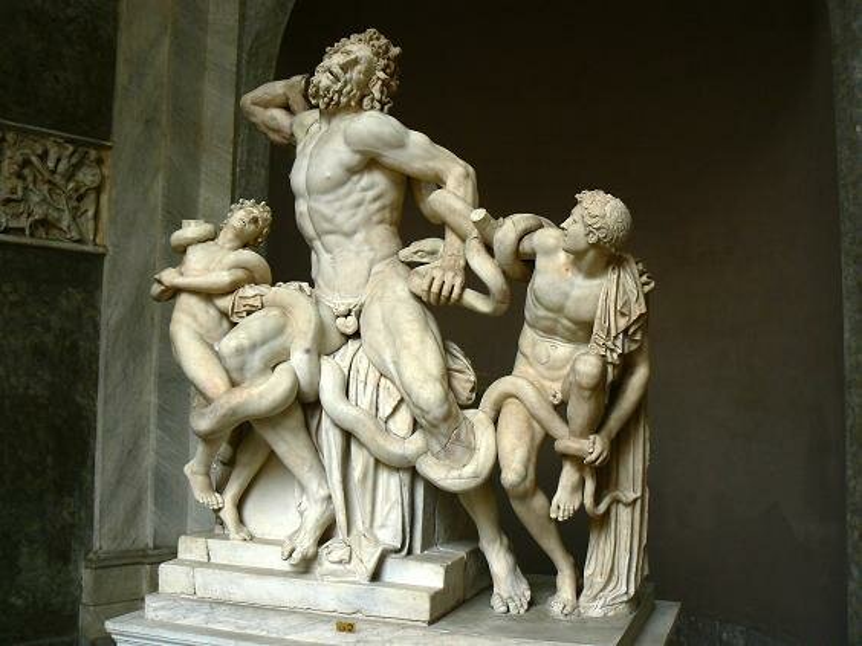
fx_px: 896
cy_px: 323
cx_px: 431
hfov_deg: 51.4
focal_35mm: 36
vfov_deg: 39.7
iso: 80
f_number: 4
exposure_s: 1/100
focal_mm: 6
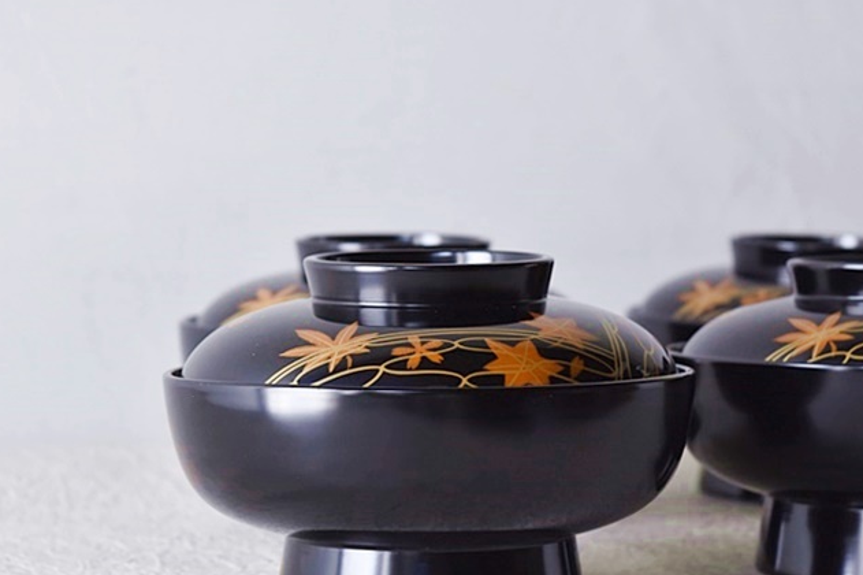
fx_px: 2507
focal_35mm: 105
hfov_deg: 19.5
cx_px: 490
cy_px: 307
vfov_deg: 13.1
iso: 800
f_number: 5.6
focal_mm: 55
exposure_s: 1/20
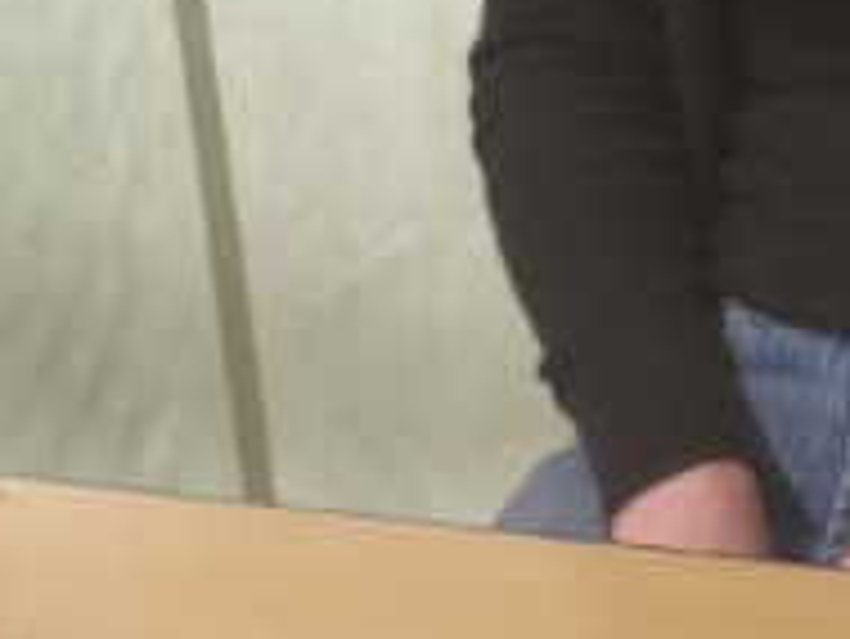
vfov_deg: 7.4
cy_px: -230
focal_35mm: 198
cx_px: 1367
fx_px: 4865
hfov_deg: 9.6
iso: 640
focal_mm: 4.94
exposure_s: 1/30
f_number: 1.5
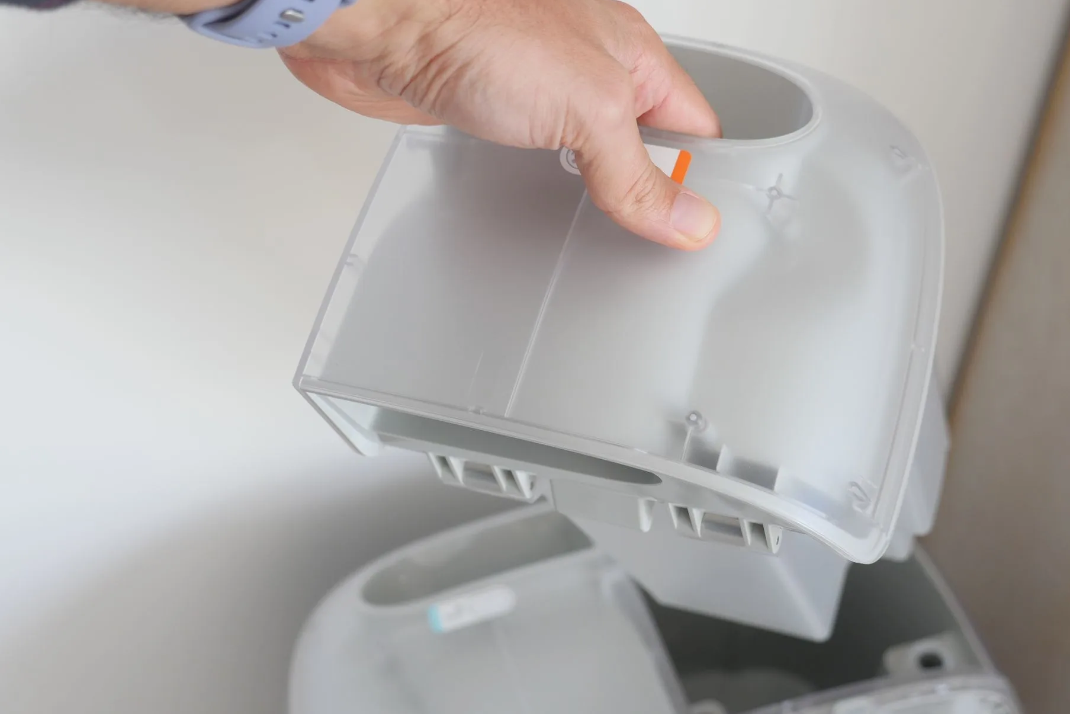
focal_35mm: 51
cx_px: 559
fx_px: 1516
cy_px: 319
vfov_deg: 26.5
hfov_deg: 38.9
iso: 250
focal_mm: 22
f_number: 2.8
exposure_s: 1/60
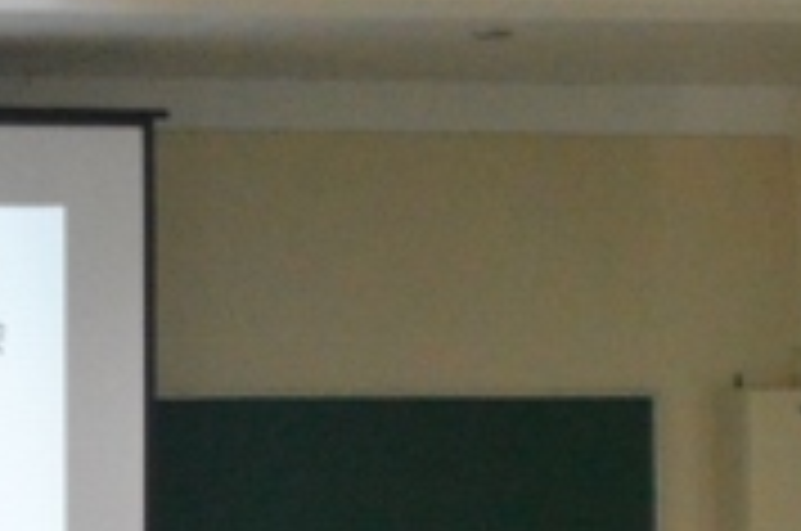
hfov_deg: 8.4
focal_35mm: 243
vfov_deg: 5.6
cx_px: -4
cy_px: 598
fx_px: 5393
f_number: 5.3
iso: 6400
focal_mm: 45
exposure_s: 1/250
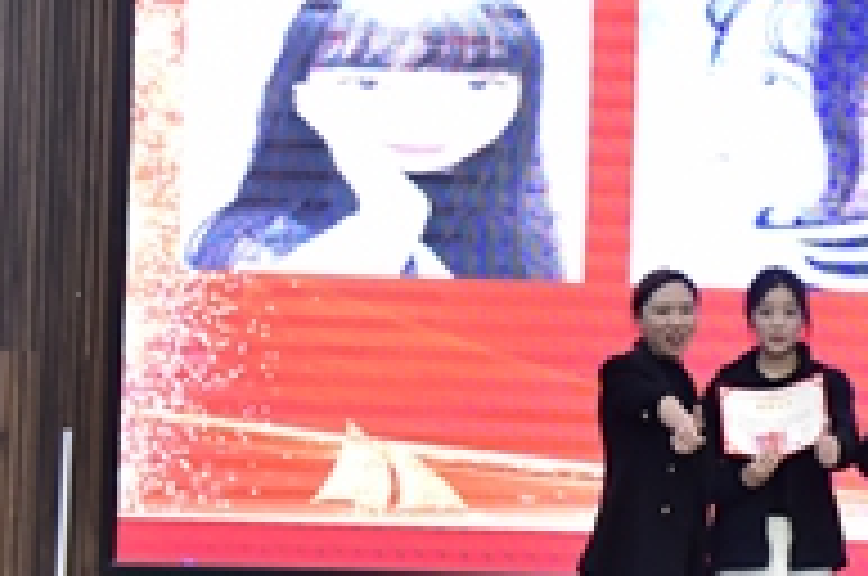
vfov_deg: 10.0
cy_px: 306
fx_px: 3298
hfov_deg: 14.6
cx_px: 989
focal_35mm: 137
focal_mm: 44
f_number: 5.6
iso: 6400
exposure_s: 1/200
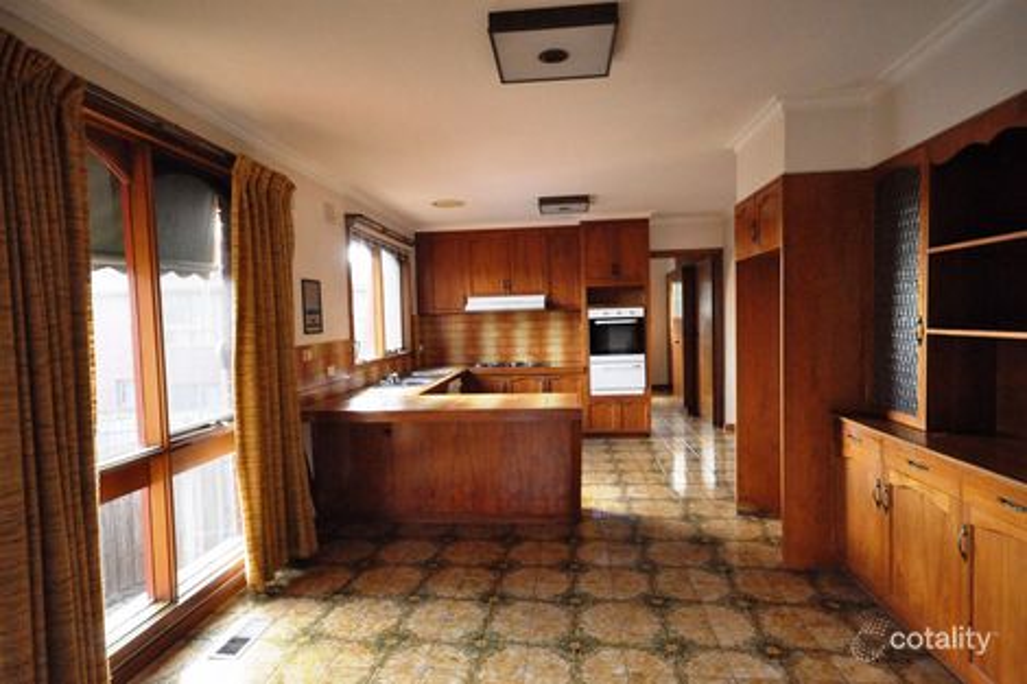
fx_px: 599
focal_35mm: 21
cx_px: 514
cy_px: 342
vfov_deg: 59.5
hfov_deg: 81.2
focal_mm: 14
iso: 3200
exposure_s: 1/200
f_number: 5
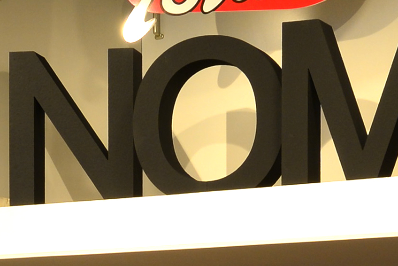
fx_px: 1648
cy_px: 562
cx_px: 193
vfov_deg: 8.6
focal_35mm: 149
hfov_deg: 13.8
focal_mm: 21
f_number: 11
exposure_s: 1/3
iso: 200
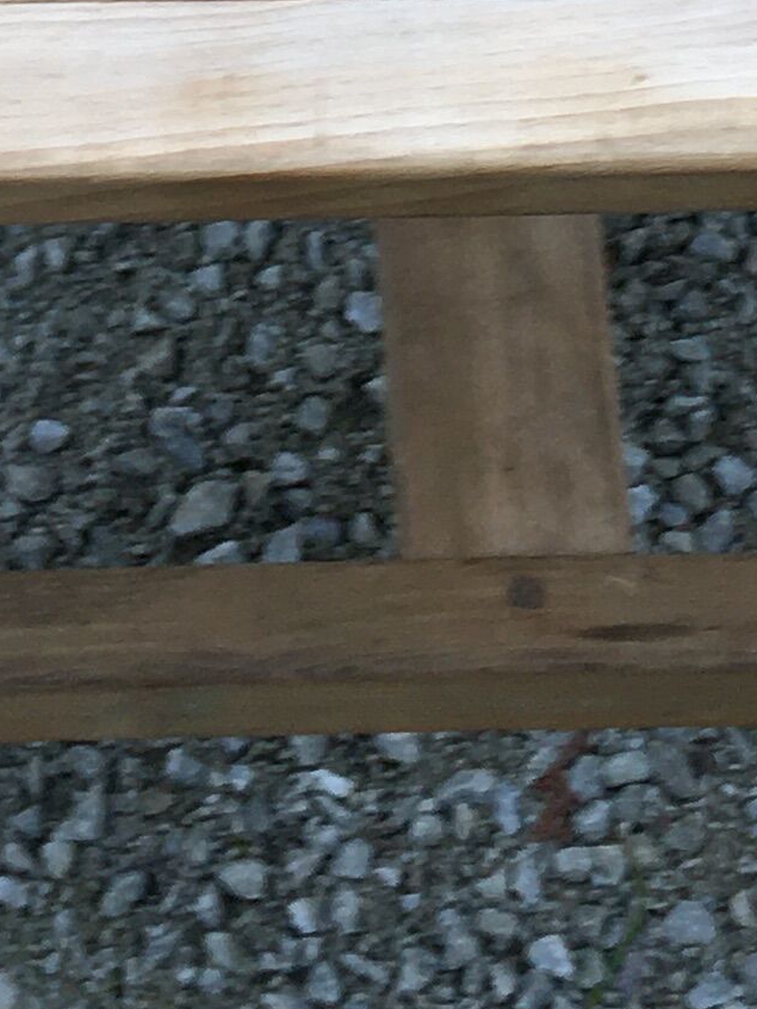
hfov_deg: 10.7
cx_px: 489
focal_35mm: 138
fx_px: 4025
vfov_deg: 13.1
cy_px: -746
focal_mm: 4.15
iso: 32
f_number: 2.2
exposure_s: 1/50
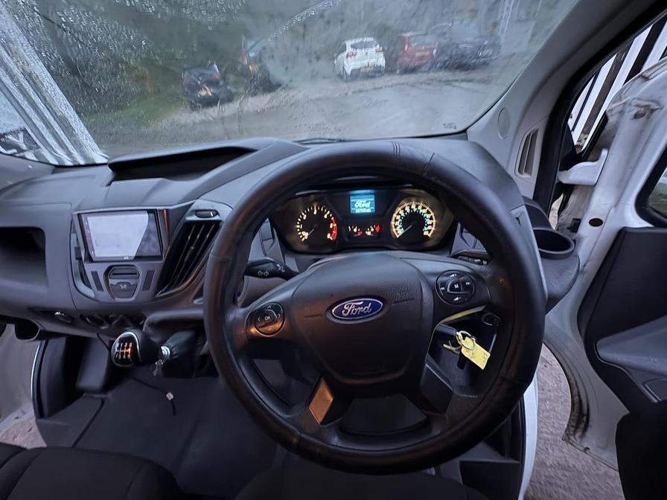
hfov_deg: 102.1
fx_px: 270
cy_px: 250
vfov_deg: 85.7
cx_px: 334
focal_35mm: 14
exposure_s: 1/17
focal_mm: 2.22
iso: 800
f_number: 2.2
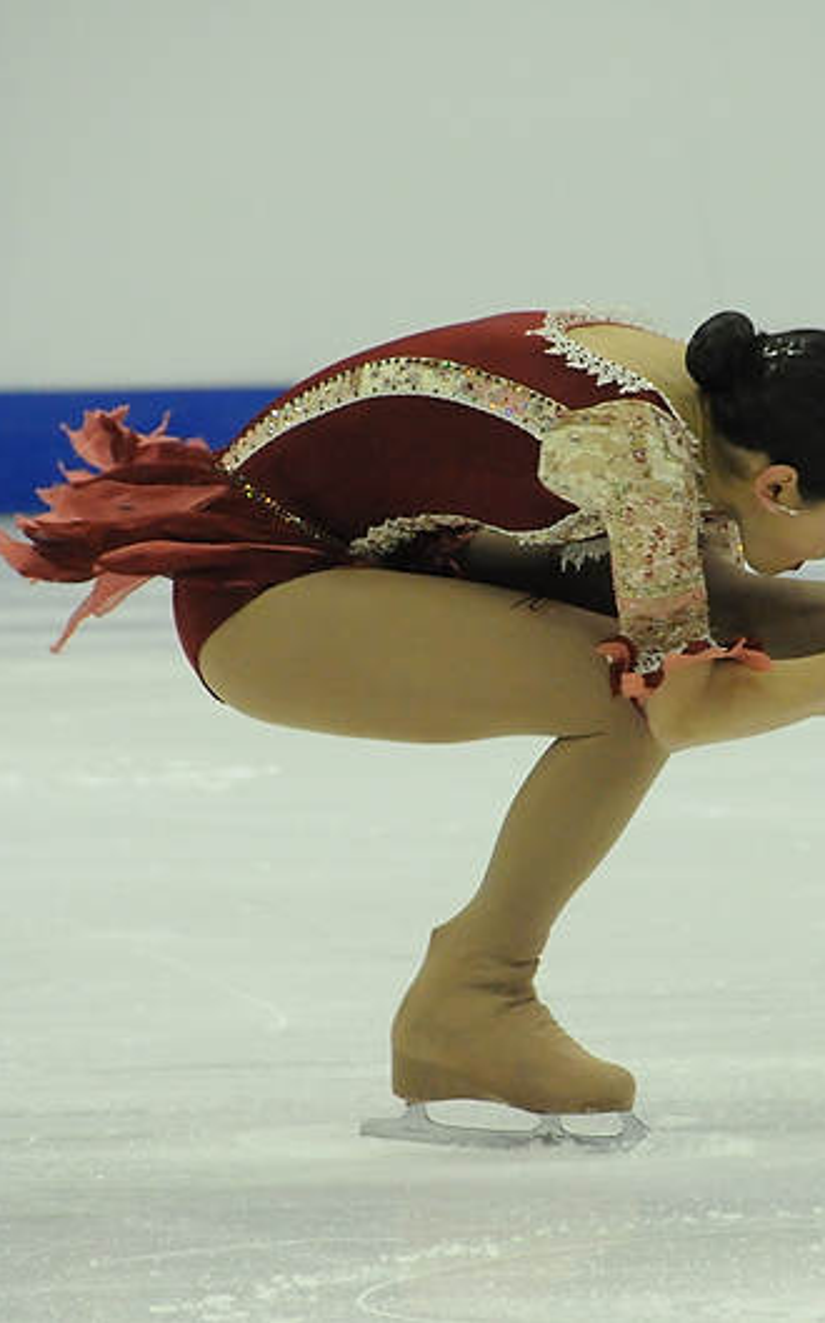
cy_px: 662
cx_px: 550
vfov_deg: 4.6
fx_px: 16643
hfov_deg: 2.8
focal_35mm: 462
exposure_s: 1/1000
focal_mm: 200
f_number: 5.6
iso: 3200
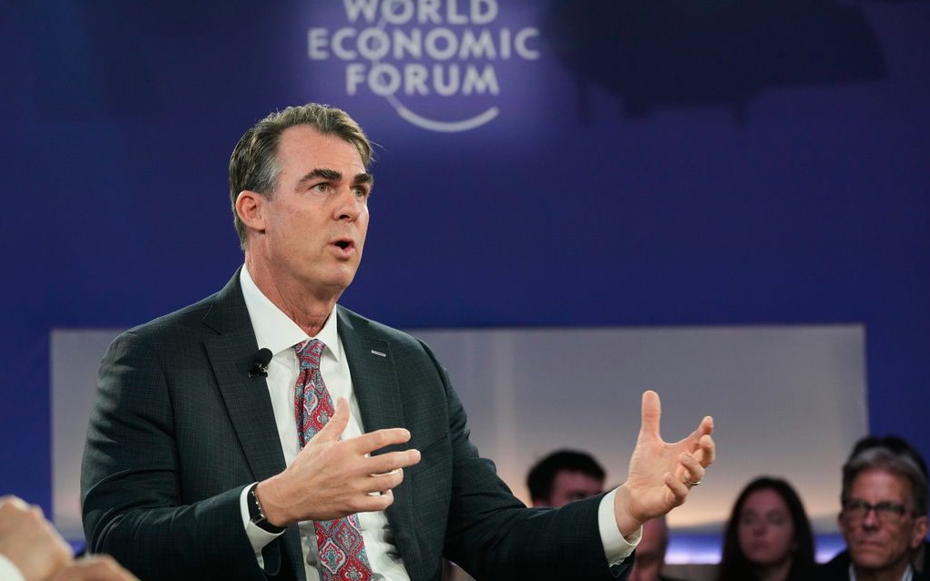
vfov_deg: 9.4
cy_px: 275
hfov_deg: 15.0
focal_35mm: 139
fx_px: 3523
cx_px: 465
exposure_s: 1/200
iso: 2000
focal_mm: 136
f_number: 5.6
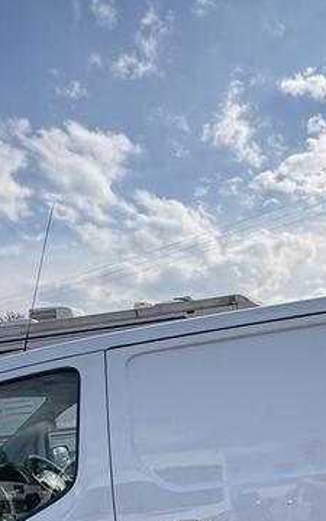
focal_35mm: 37
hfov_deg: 34.3
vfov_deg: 47.7
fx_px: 525
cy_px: 461
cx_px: 204
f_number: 2.2
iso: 50
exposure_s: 1/2083
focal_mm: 2.22
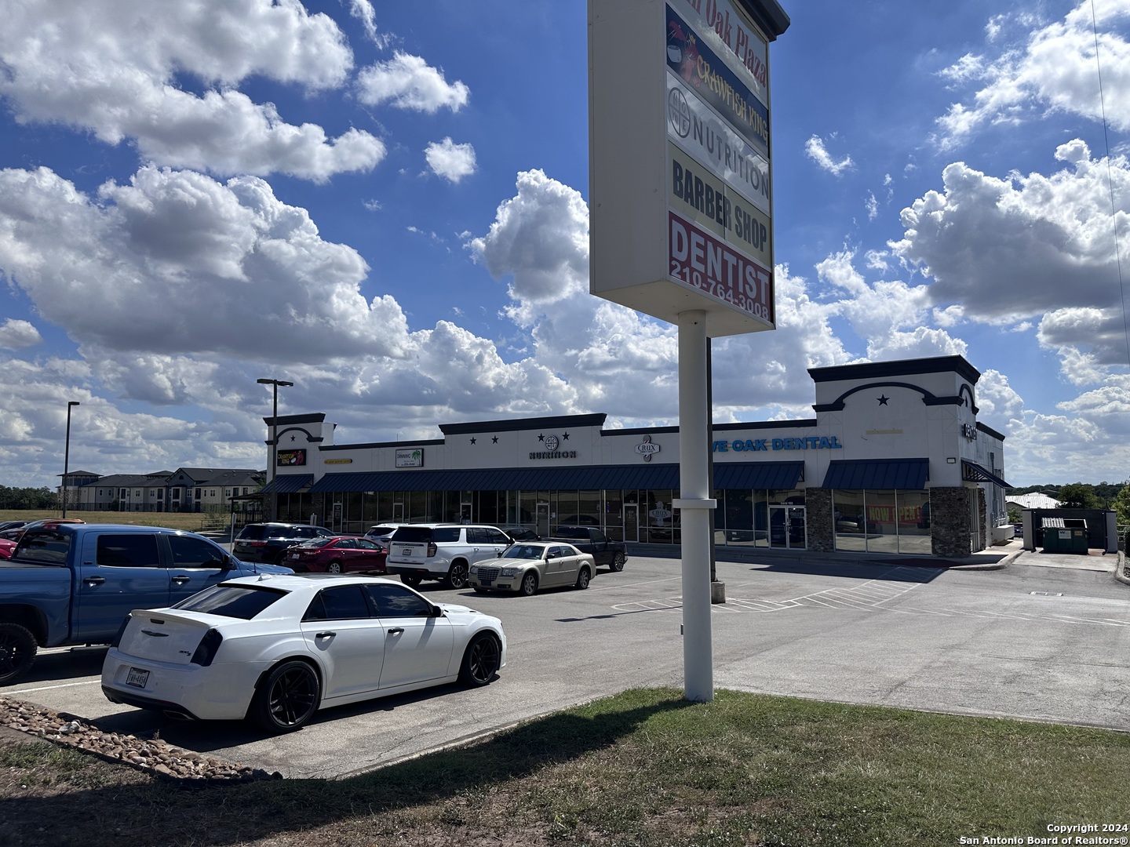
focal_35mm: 24
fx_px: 783
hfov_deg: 71.6
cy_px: 424
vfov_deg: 56.8
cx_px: 565
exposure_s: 1/10753
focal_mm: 6.86
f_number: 1.78
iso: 80
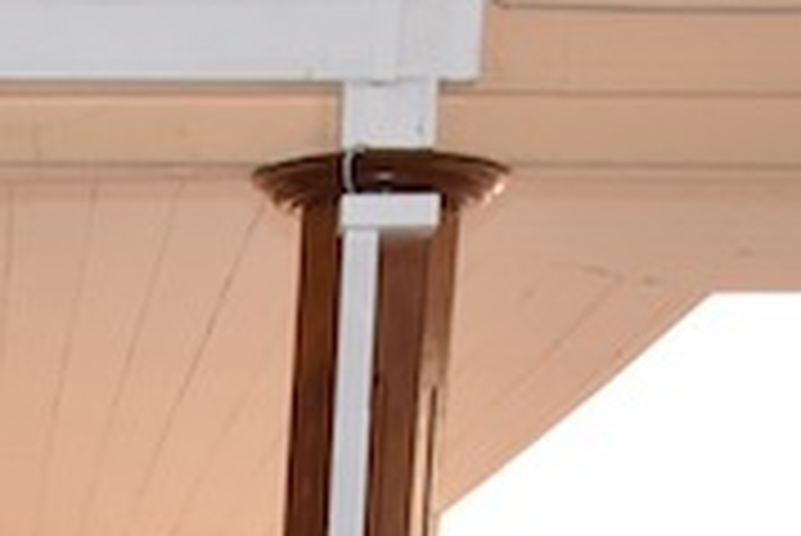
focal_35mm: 169
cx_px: -810
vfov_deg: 7.4
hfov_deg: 11.0
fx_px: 3763
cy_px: 1477
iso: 640
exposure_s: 1/60
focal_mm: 20
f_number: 3.5
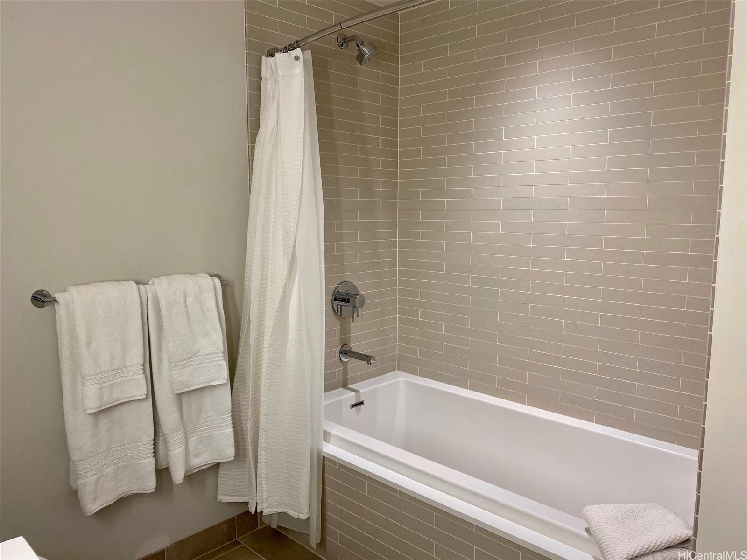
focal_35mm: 26
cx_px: 374
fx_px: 561
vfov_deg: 53.1
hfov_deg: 67.3
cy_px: 280
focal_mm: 4.25
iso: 125
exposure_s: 1/120
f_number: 1.8
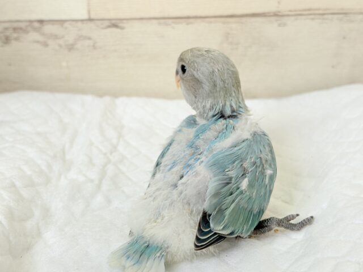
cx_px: 182
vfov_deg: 28.0
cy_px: 136
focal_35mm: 52
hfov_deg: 36.8
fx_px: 545
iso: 40
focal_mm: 5.96
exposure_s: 1/100
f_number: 1.6
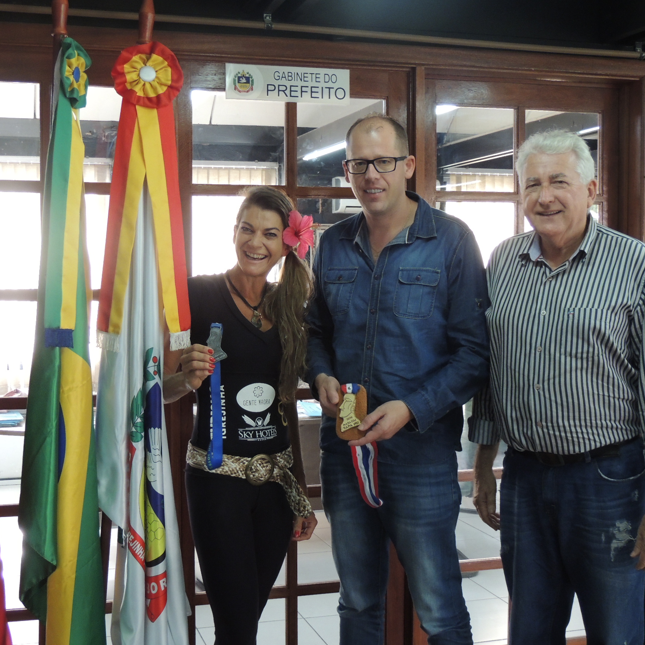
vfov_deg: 35.4
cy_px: 319
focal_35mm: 48
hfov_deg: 35.3
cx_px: 267
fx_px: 1012
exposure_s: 1/40
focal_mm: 7.1
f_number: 3.3
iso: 400
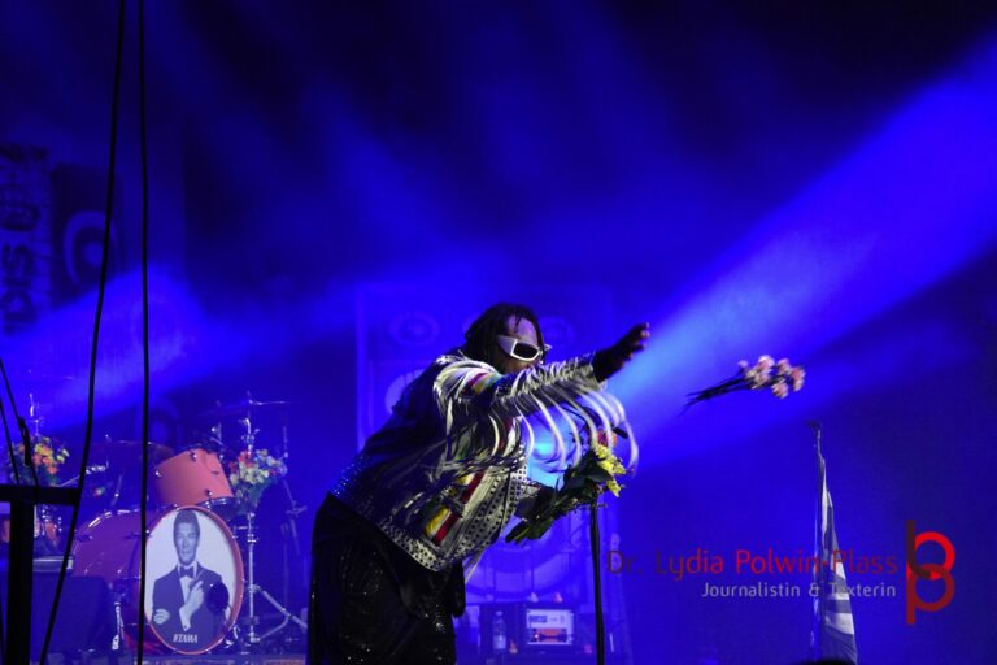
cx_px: 498
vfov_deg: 10.9
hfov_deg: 16.3
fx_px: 3489
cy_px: 332
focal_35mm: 126
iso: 2000
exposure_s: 1/160
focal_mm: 84
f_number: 5
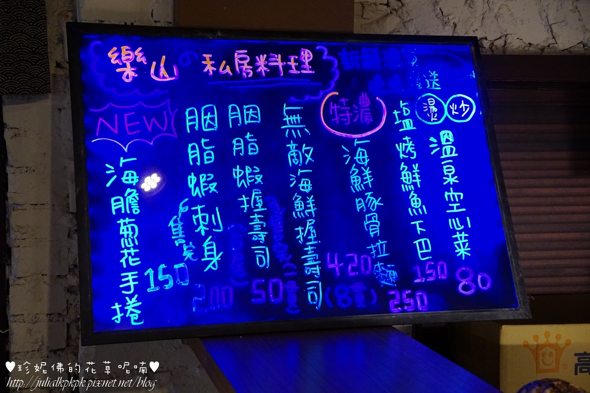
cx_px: 295
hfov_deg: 37.8
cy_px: 196
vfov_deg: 25.8
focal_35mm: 52
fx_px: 860
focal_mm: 35
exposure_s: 1/60
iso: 2500
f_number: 4.5
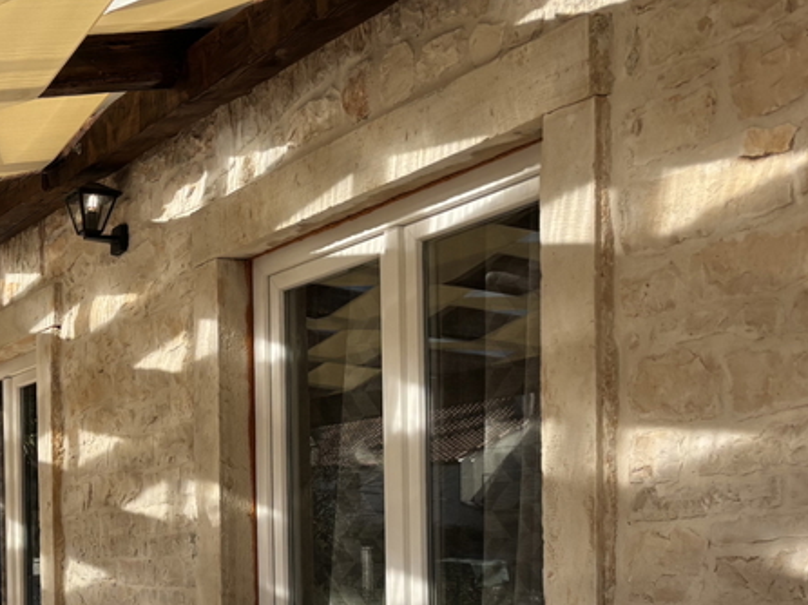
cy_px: 600
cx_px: -89
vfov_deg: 20.4
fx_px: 1633
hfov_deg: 25.7
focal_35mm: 70
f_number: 1.6
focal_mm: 5.96
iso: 50
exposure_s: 1/3021
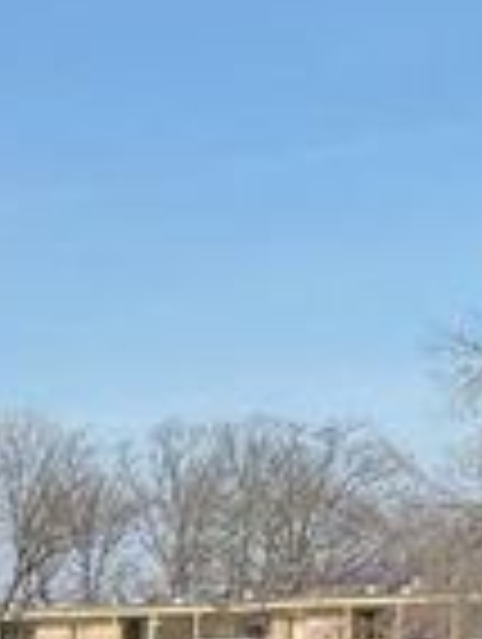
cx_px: -514
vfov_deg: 13.6
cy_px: 952
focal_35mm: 136
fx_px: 2517
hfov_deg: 10.0
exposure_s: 1/1912
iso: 25
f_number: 1.8
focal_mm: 3
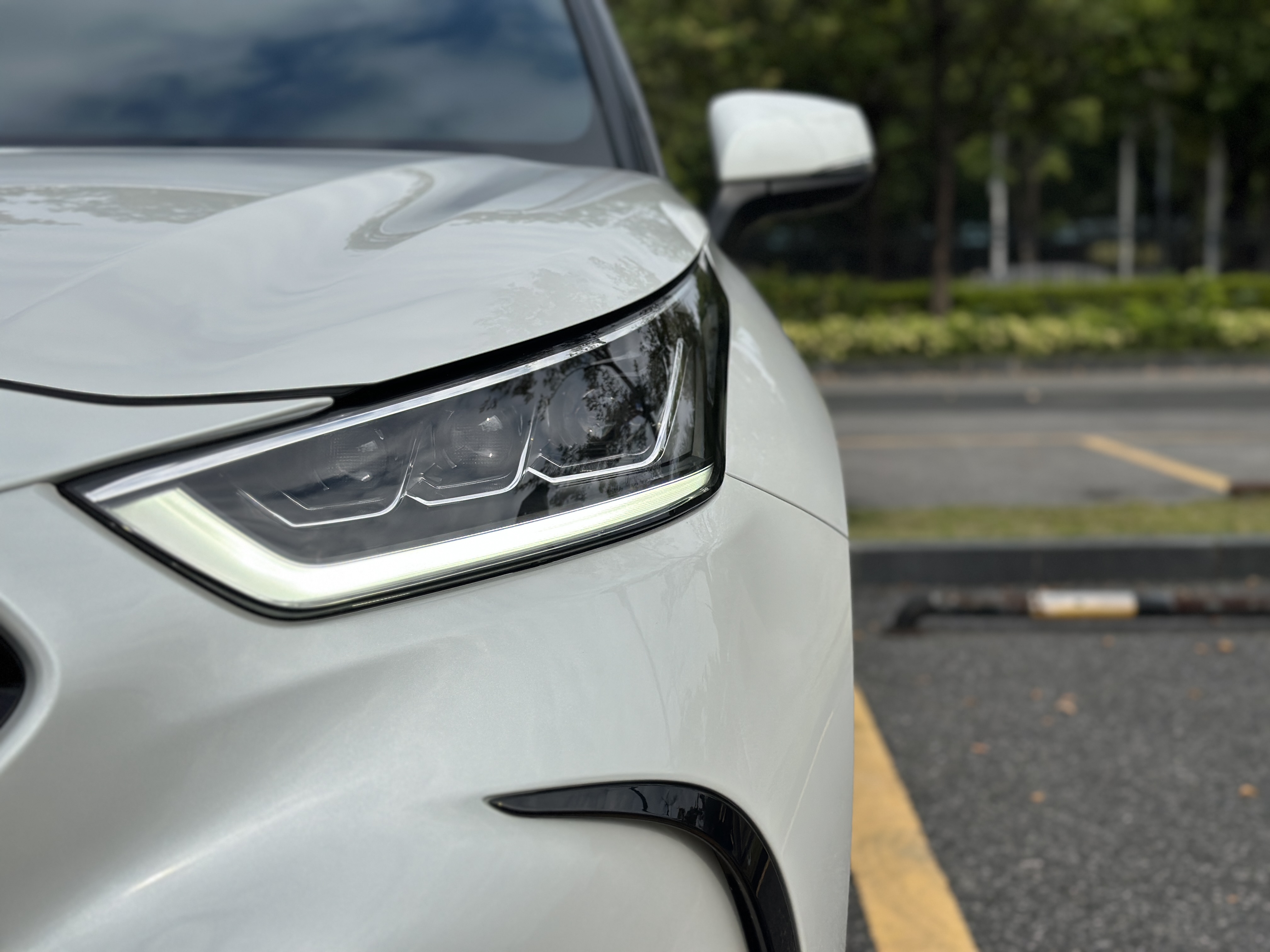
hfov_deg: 39.7
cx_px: 635
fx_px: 1761
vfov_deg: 30.3
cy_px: 476
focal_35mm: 48
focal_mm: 6.86
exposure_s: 1/9804
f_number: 1.78
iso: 100
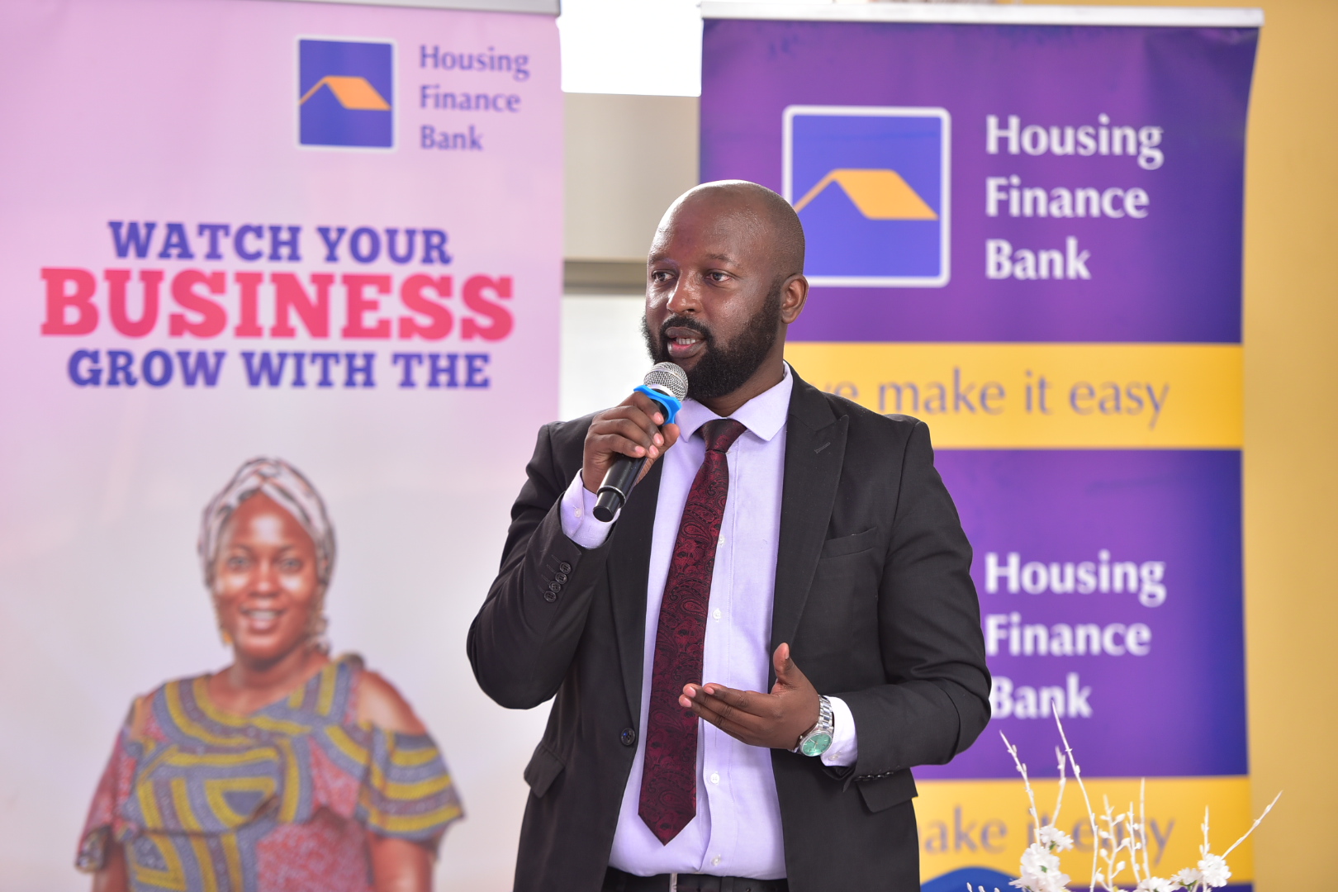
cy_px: 446
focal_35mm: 160
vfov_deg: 8.6
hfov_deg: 12.8
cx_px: 669
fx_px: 5946
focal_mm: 160
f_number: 2.8
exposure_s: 1/125
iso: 640
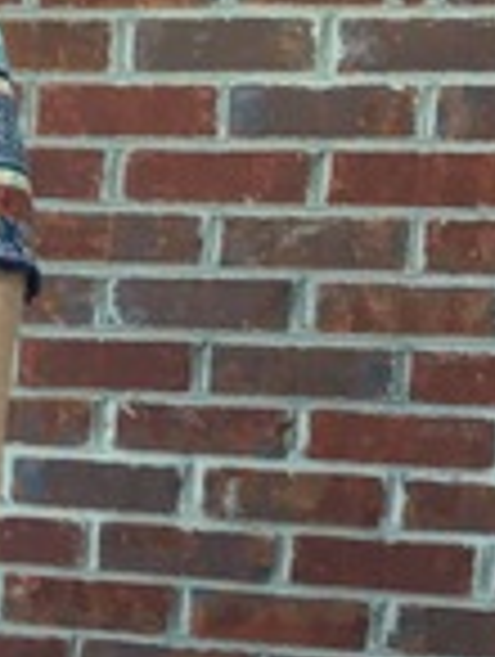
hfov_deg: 10.3
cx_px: -423
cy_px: 729
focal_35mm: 135
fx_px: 2566
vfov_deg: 14.3
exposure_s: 1/60
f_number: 2.2
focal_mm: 4.15
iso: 32
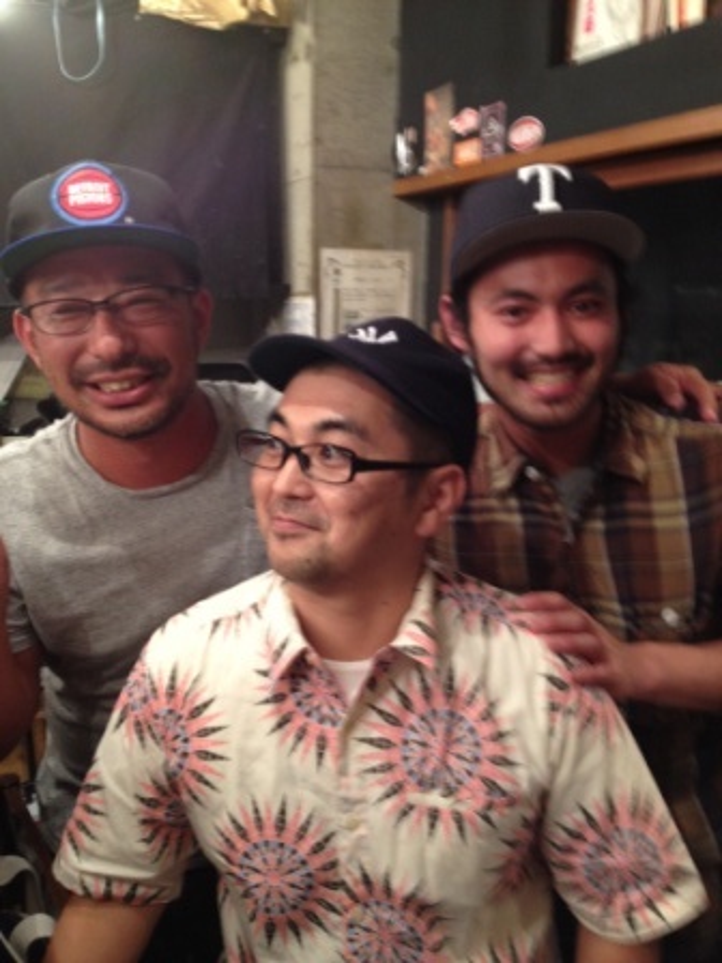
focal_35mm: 35
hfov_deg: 40.7
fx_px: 973
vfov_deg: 52.6
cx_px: 361
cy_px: 482
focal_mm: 4.28
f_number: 2.4
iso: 160
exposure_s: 1/20
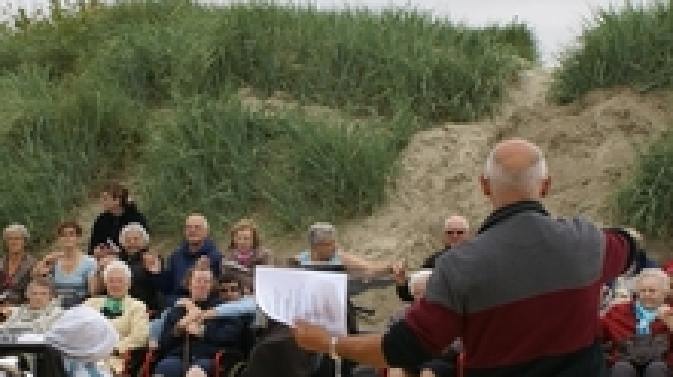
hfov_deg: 19.3
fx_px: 1980
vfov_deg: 10.9
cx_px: 241
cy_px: 274
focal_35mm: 111
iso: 100
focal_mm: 26
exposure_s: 1/200
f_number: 5.6
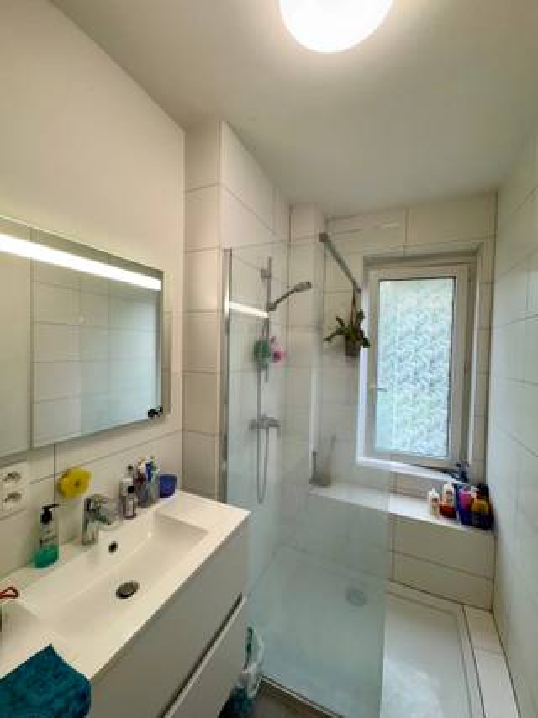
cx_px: 269
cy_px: 359
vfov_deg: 102.1
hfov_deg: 85.6
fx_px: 290
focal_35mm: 14
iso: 64
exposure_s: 1/100
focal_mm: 2.22
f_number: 2.2
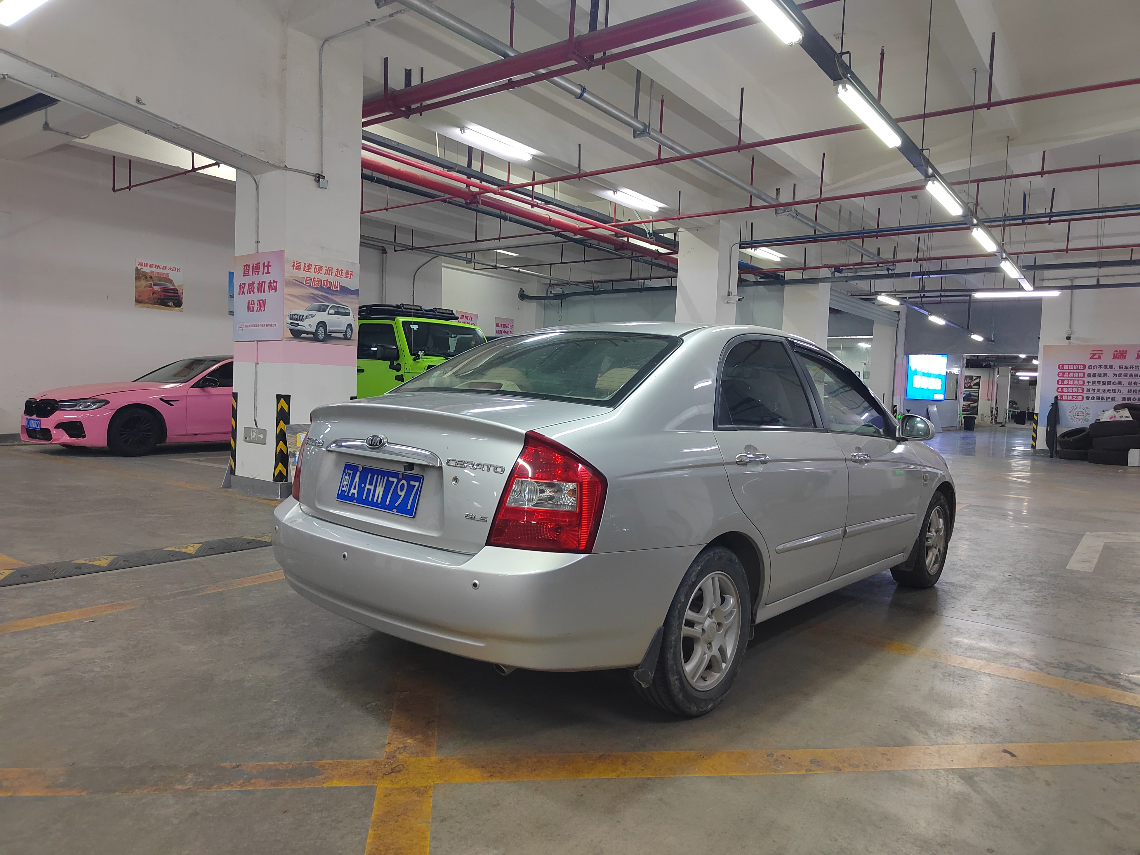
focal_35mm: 23
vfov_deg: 58.9
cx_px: 570
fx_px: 757
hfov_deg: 73.9
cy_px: 428
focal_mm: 5.52
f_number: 1.9
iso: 1669
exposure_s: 1/50
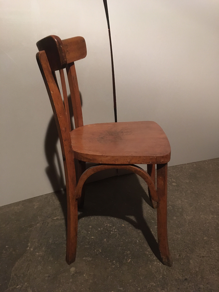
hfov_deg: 48.2
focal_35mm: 29
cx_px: 110
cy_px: 146
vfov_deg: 61.7
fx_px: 245
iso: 500
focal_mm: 4.15
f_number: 2.2
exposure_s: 1/17
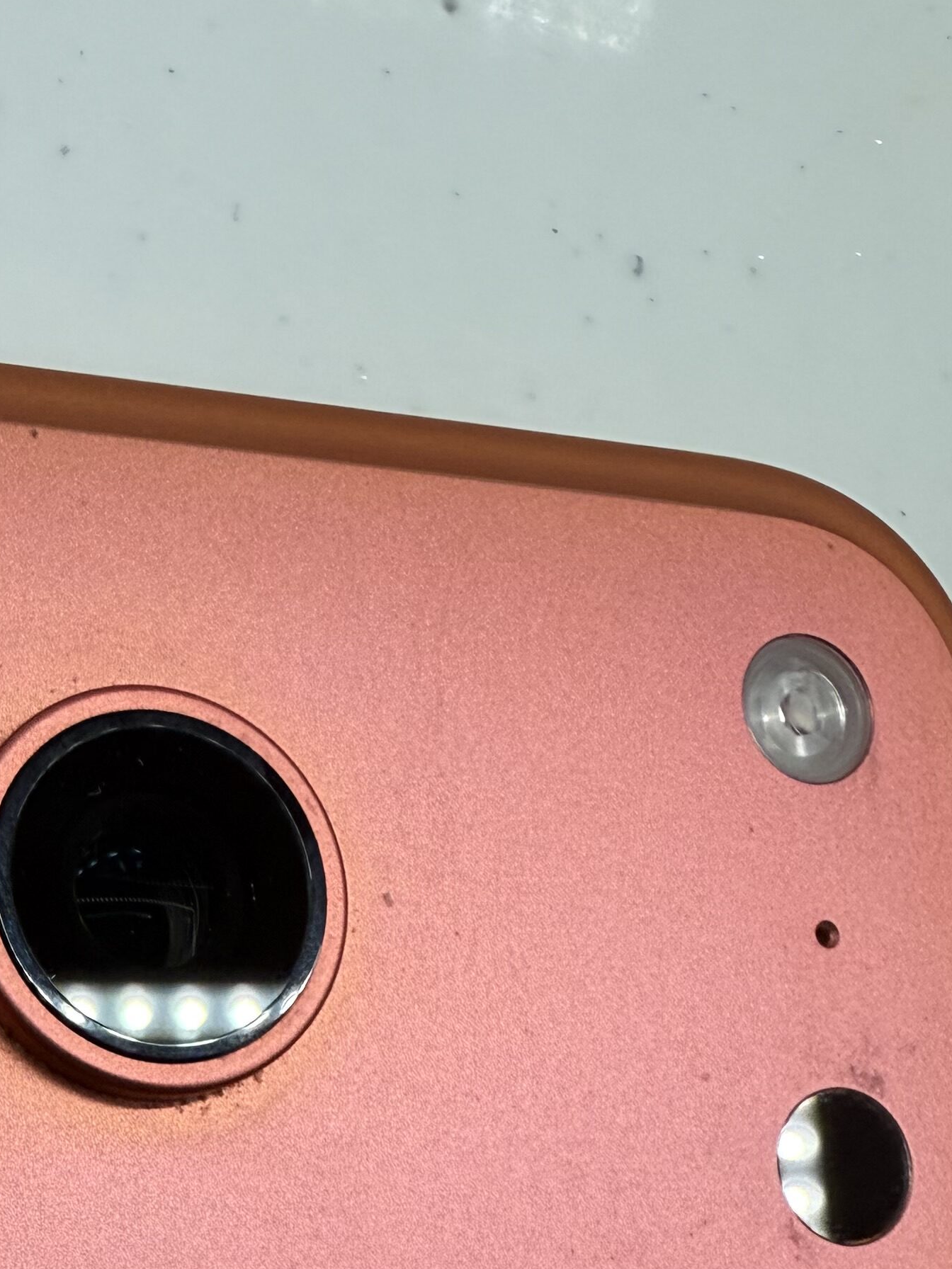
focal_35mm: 54
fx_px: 1980
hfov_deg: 25.1
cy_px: 1378
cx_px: -91
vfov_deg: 31.7
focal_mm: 2.22
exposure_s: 1/99
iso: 125
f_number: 2.2
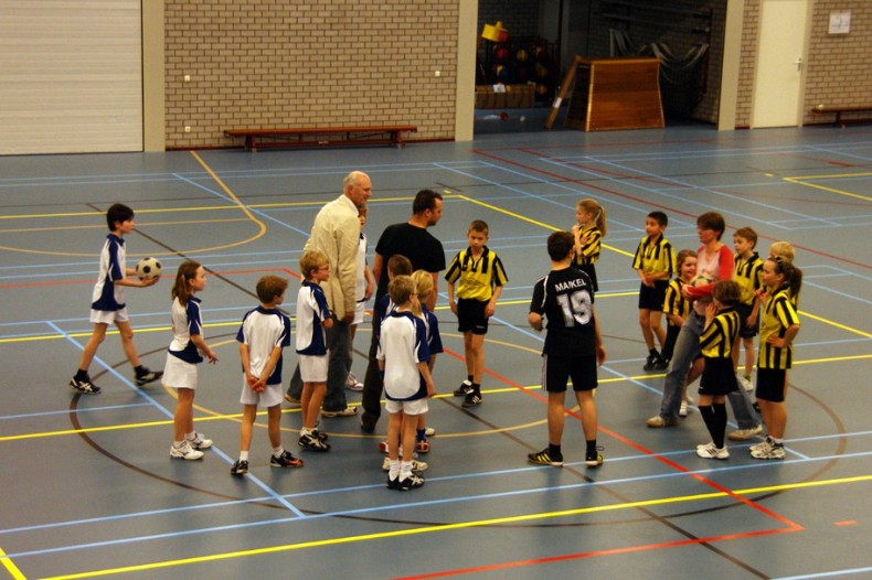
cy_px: 290
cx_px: 436
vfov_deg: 20.1
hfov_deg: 29.9
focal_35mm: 68
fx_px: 1634
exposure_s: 1/100
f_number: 4.5
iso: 800
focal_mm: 45
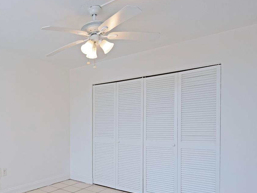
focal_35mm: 29
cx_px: 40
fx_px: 215
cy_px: 128
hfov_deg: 55.7
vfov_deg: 47.5
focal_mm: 16
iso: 400
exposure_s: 1/200
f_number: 7.1
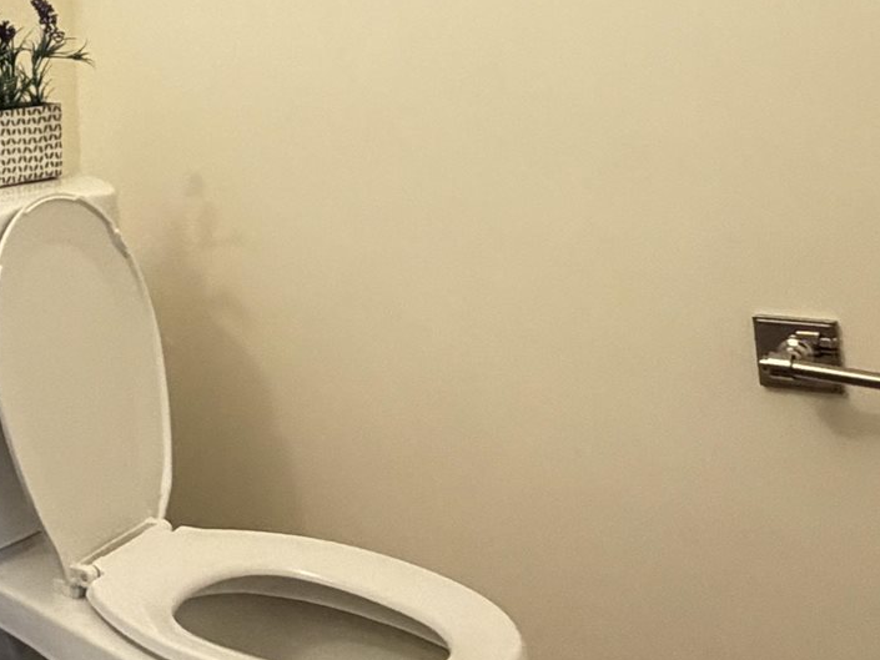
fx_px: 1551
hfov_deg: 26.8
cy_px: -92
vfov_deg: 22.5
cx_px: -257
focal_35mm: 61
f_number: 2.2
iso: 640
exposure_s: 1/60
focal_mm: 2.22
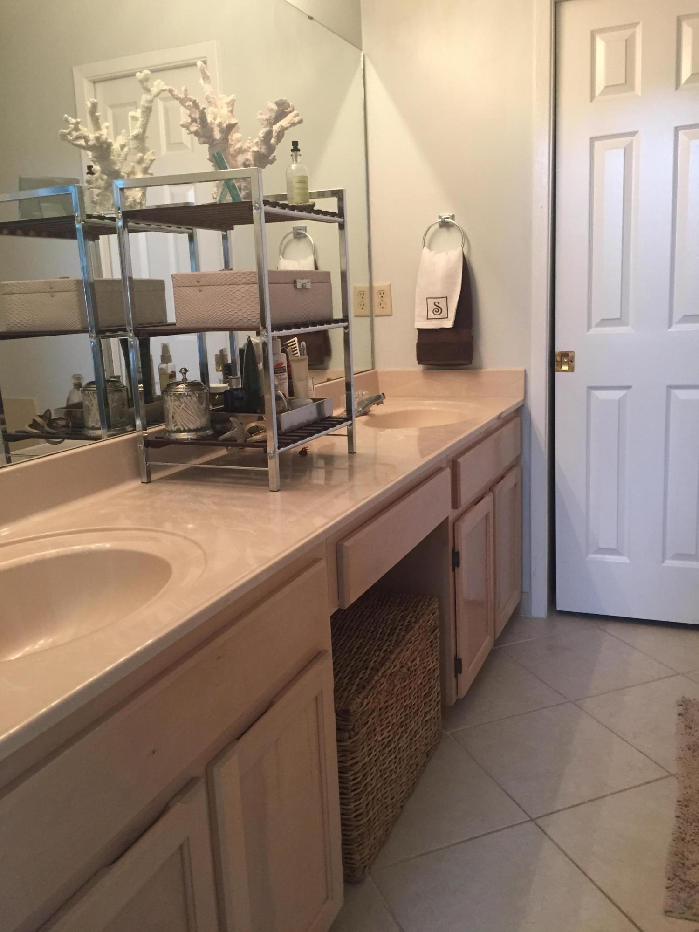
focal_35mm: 29
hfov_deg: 48.2
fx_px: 781
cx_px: 350
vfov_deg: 61.7
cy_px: 466
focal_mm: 4.15
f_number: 2.2
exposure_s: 1/30
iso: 125
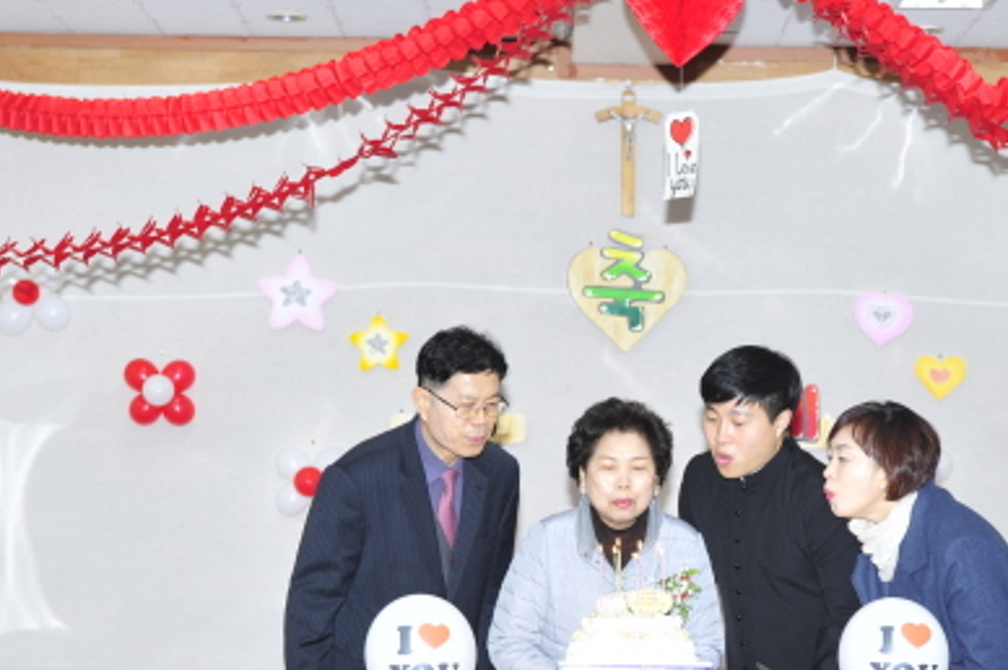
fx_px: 2686
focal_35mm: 96
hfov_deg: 21.2
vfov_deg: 14.2
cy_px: 461
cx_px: 647
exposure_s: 1/60
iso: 200
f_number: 5.6
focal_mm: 62
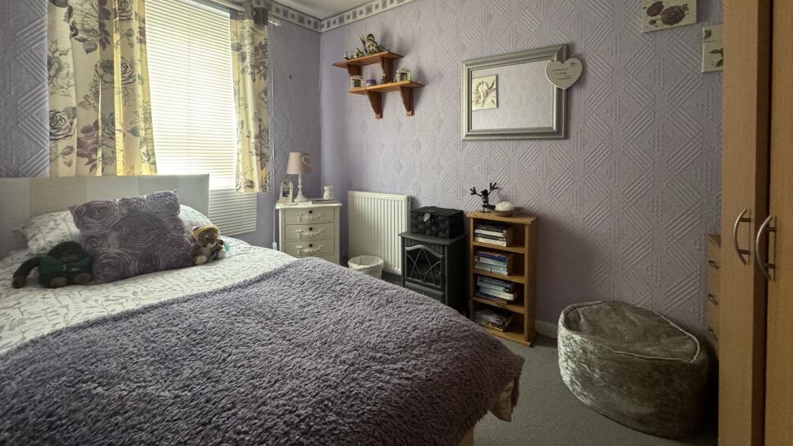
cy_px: 162
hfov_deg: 99.4
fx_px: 336
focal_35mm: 16
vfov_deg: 65.9
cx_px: 392
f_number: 2.2
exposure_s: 1/60
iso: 500
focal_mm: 2.22
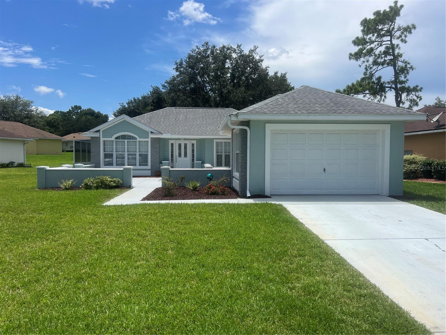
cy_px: 168
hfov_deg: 67.3
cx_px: 223
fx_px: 335
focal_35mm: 26
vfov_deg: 53.1
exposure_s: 1/6211
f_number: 1.5
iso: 50
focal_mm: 5.7
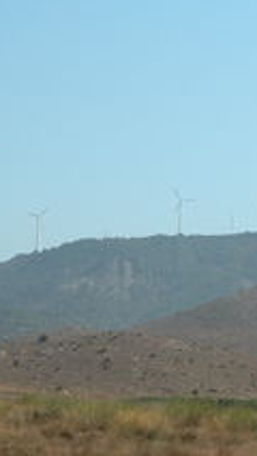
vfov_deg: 11.9
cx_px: 233
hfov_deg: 6.7
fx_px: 2178
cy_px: 143
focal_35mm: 180
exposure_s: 1/550
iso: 100
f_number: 5.6
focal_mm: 22.3
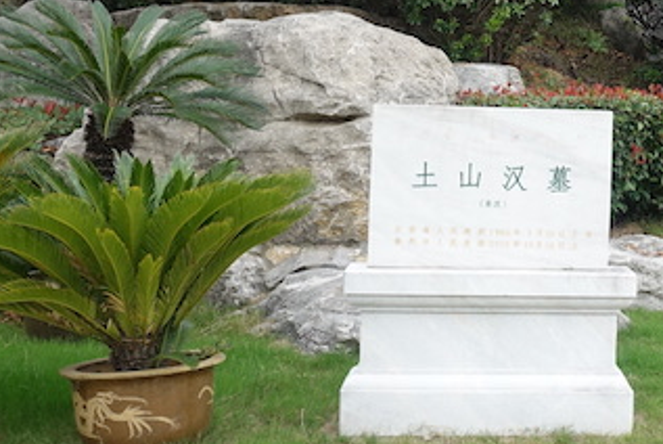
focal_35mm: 64
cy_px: 110
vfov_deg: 21.1
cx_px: 573
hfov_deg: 30.3
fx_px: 1180
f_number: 5.6
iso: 125
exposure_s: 1/80
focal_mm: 10.81
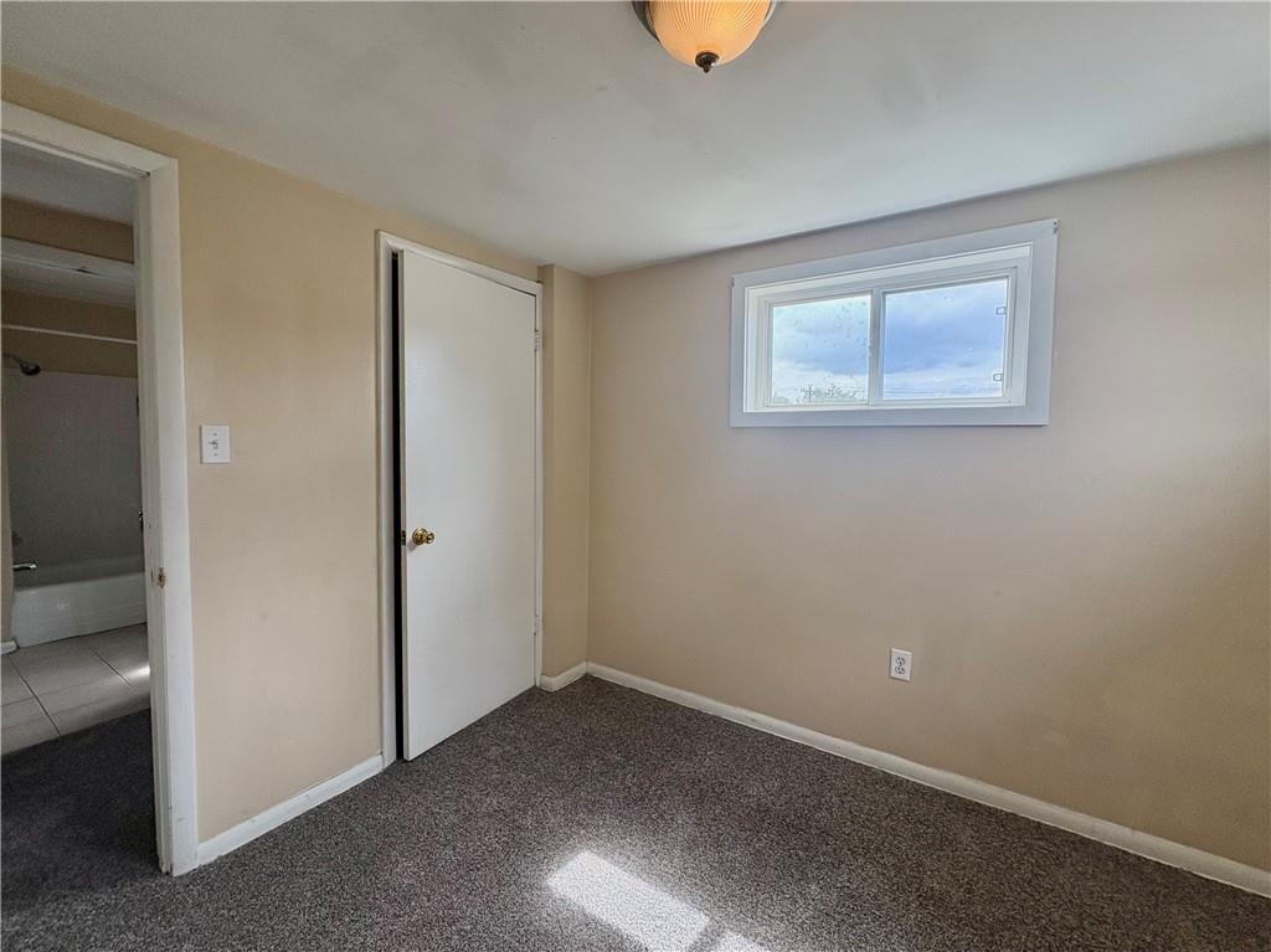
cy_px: 476
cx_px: 636
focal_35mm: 14
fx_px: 514
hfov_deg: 102.1
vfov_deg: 85.6
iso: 100
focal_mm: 2.22
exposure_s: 1/141
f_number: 2.2
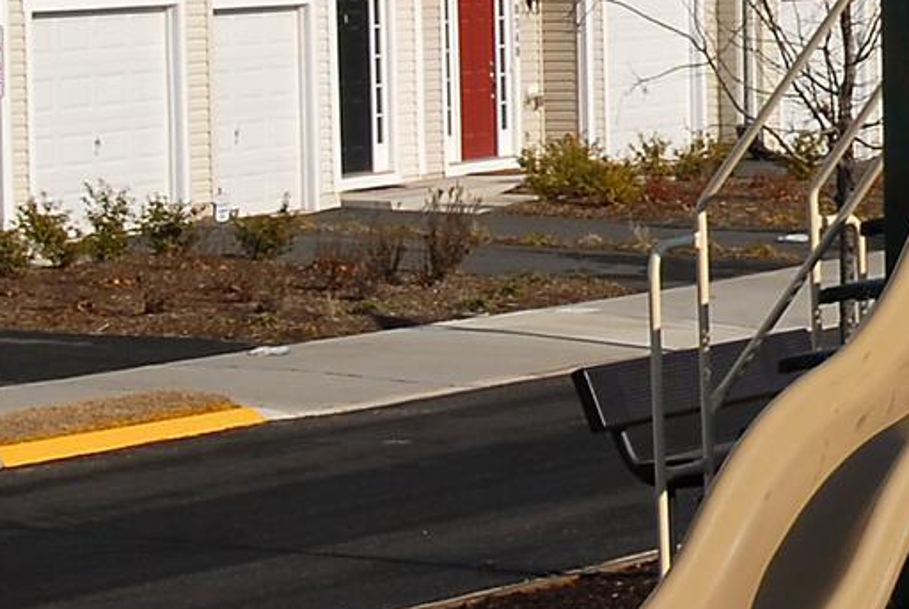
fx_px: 3641
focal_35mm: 144
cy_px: 55
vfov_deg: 9.5
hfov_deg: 13.0
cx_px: 1612
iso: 100
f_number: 10
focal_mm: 24
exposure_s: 1/350
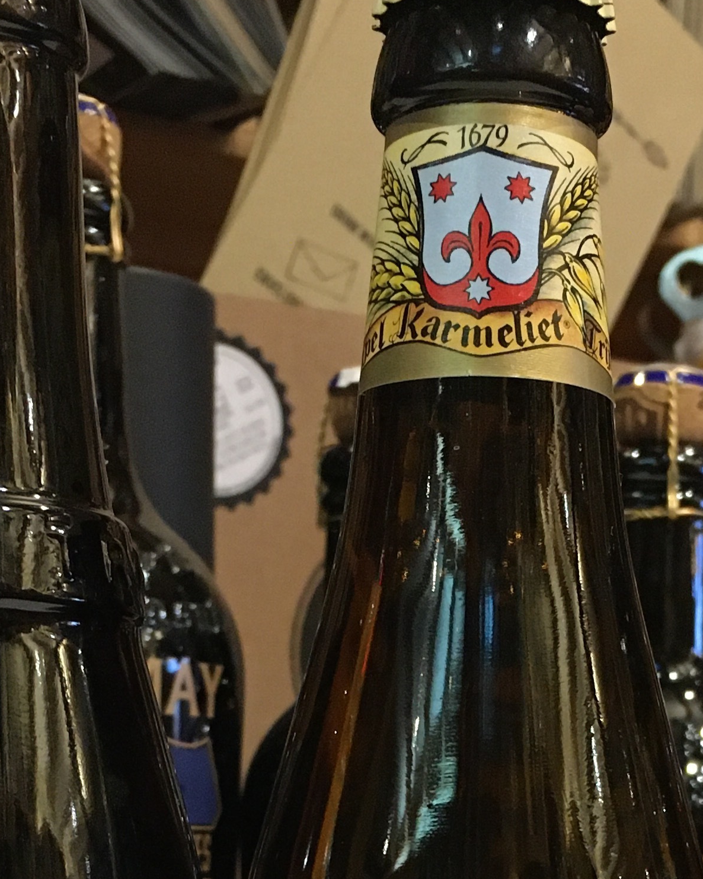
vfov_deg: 23.3
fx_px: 2002
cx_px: 435
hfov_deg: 19.9
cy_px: 962
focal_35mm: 77
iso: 200
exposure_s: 1/25
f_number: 2.2
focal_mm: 4.15
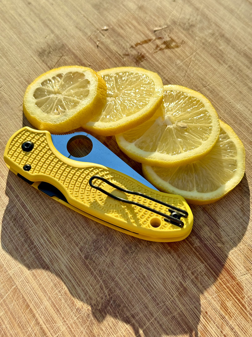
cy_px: 168
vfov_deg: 39.7
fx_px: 466
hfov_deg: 30.3
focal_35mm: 48
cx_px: 126
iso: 64
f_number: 1.78
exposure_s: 1/1263
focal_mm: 6.86
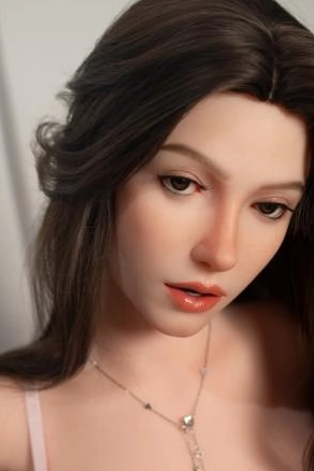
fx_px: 942
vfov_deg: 27.3
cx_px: 184
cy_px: 400
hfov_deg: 18.9
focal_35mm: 72
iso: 100
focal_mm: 35
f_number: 2.2
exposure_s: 1/100
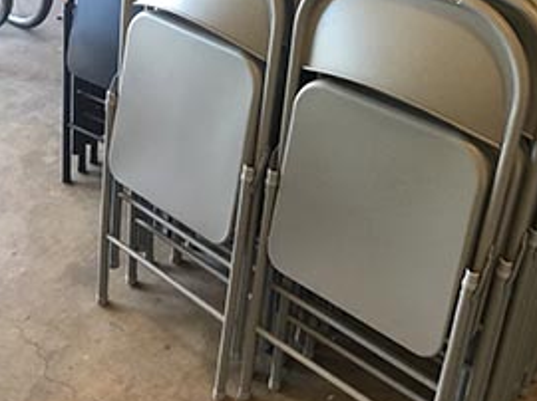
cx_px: 380
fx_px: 713
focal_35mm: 46
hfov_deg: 40.5
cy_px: 121
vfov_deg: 31.1
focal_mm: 3.3
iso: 100
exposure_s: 1/30
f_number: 2.4
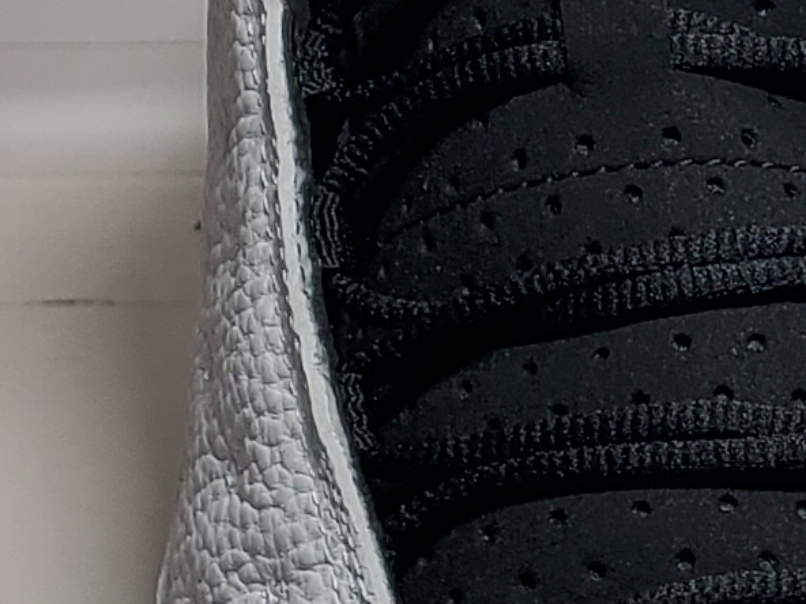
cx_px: 1131
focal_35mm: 177
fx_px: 4121
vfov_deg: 8.3
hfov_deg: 10.8
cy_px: 12
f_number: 1.5
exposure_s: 1/732
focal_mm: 4.3
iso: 50
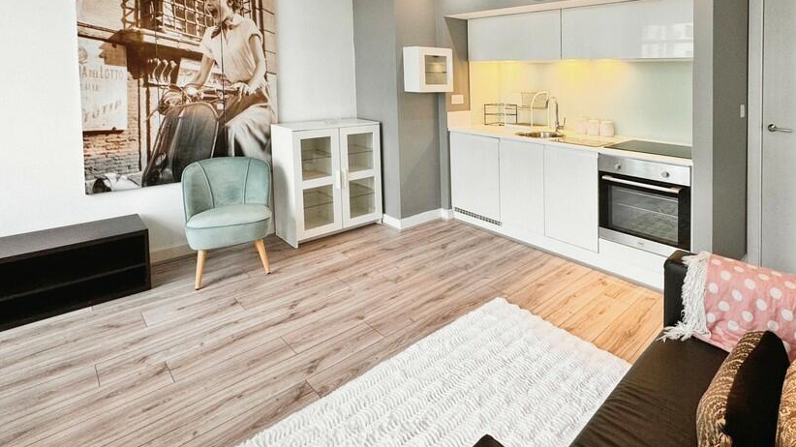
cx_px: 466
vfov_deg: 57.6
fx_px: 401
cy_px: 166
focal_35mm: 19
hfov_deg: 88.8
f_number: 2.2
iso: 100
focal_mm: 2.22
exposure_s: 1/99
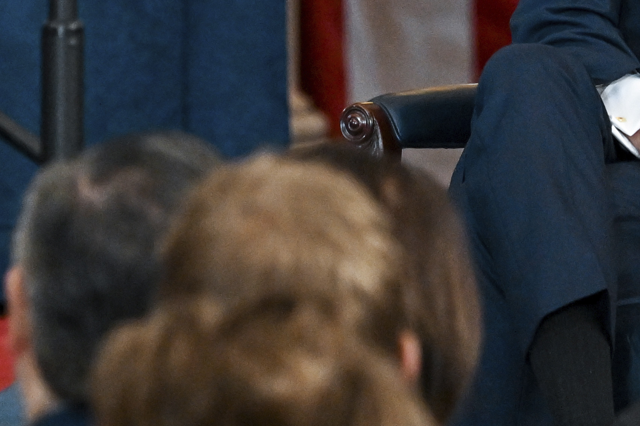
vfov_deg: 1.3
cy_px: -528
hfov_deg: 1.9
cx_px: 434
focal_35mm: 1063
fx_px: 18895
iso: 3200
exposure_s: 1/200
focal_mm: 220
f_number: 5.6
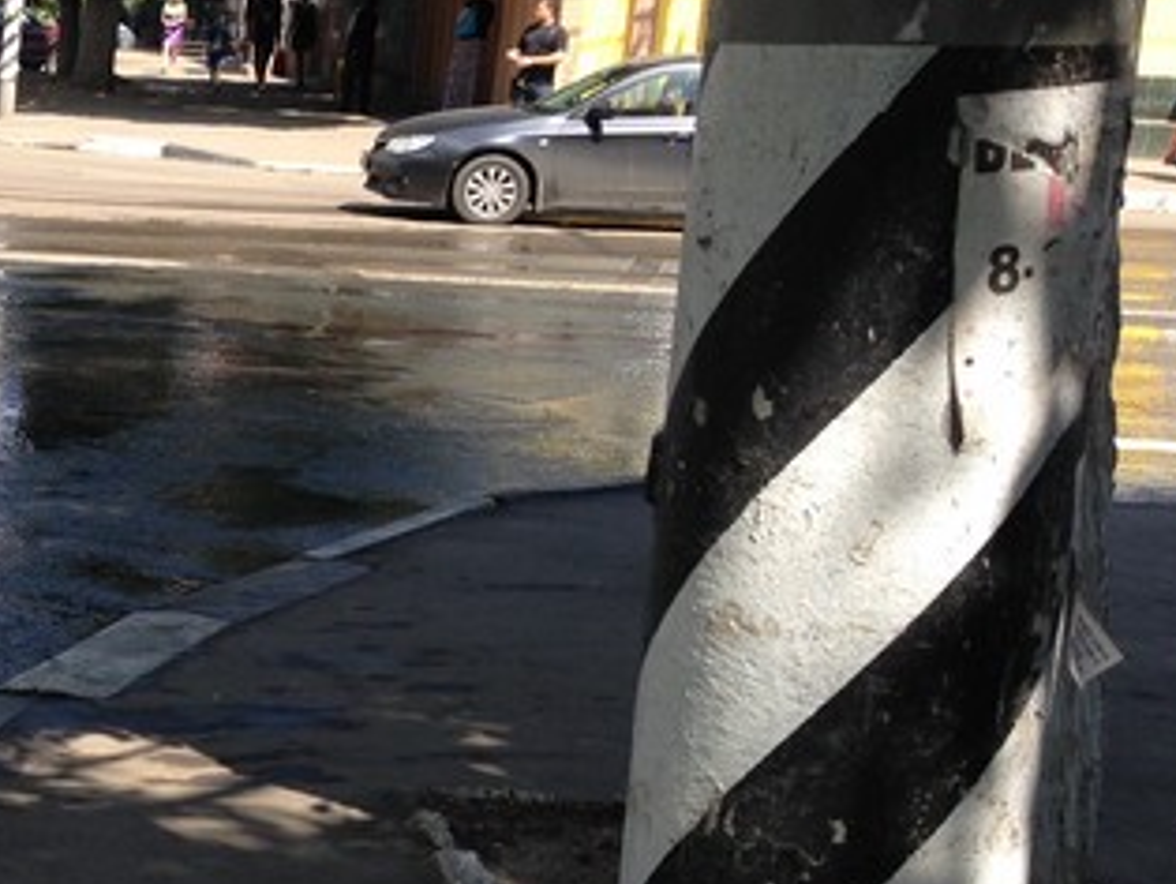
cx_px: -266
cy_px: 622
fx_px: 2856
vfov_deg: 17.5
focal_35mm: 84
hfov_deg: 21.5
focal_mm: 4.12
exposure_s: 1/630
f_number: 2.4
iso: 50
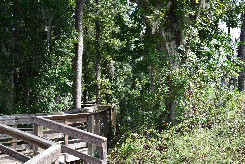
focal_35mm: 44
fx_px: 296
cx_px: 122
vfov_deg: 30.9
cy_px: 82
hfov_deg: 44.9
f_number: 9
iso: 400
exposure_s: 1/125
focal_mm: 29
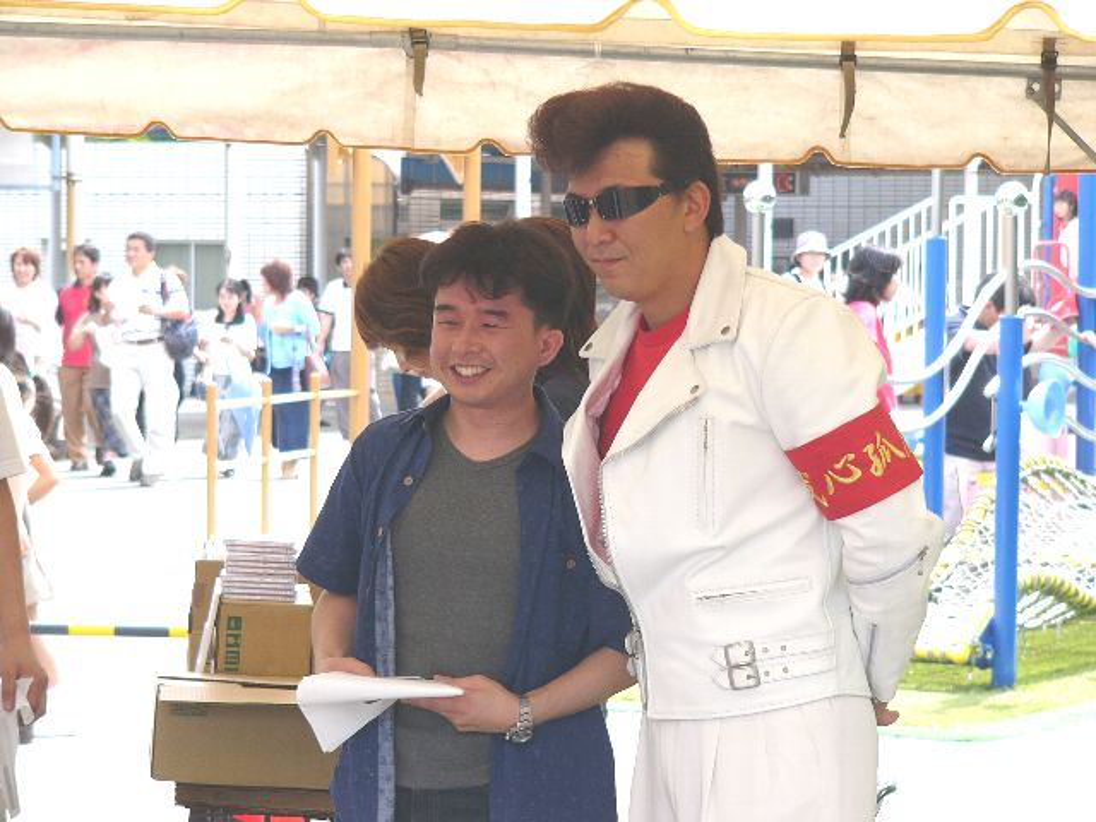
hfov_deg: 13.9
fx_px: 4496
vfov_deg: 10.4
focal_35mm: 142
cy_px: 411
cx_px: 548
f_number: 2.8
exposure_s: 1/250
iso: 50
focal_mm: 23.6
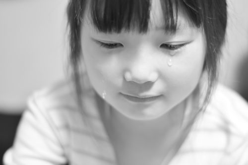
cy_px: 82
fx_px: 516
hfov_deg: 27.0
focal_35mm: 75
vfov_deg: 18.2
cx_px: 124
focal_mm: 50
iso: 1250
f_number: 1.8
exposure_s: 1/80
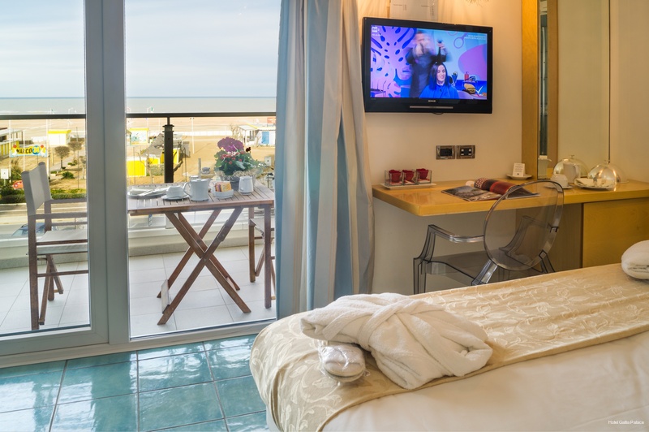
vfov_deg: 43.5
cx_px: 324
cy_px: 216
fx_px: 540
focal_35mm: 30
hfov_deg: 62.0
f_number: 13
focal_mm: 20
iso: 100
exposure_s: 1/40
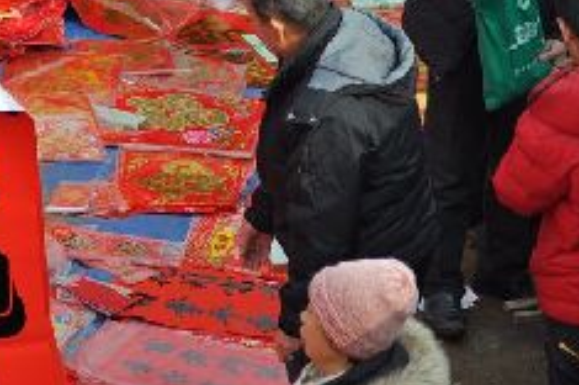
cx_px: -22
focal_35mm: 281
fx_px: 4513
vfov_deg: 4.9
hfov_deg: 7.3
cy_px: 169
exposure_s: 1/1250
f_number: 4
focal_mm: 80
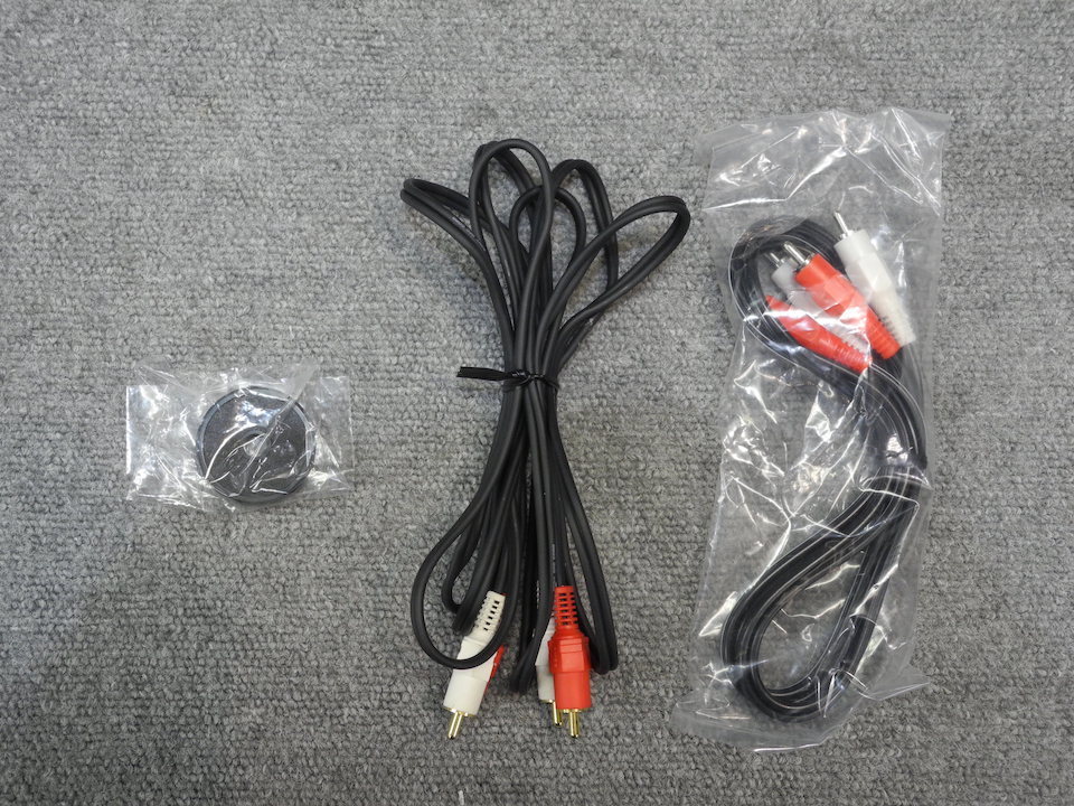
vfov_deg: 29.1
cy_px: 403
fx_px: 1551
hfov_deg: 38.2
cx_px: 537
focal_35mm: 50
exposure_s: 1/30
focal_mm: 10.7
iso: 305
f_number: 3.5
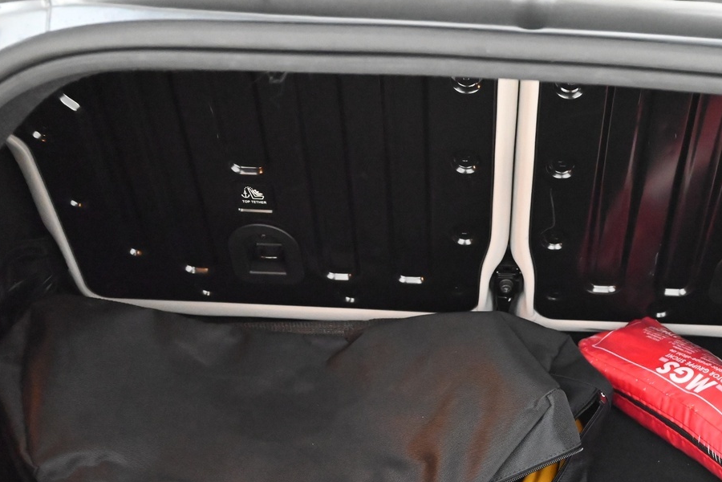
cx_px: 519
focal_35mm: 54
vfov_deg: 24.7
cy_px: 378
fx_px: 1083
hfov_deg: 36.2
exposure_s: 1/60
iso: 12800
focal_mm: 30
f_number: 4.8
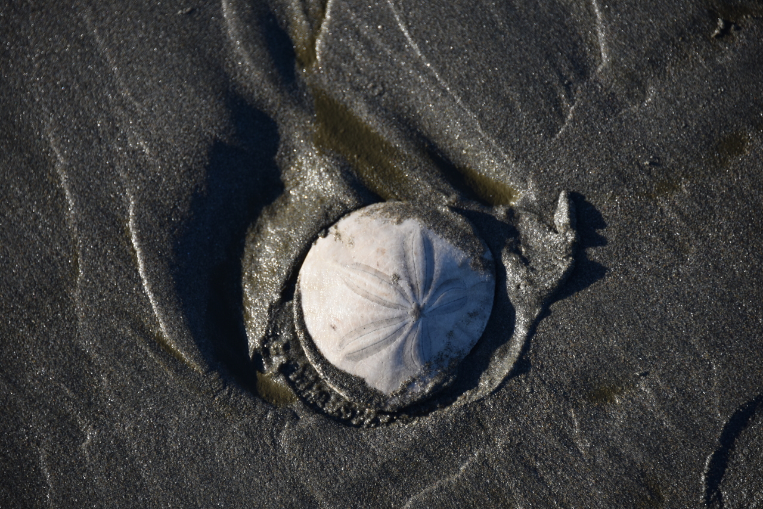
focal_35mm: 300
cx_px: 382
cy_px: 254
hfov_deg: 6.9
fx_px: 6359
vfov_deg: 4.6
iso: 220
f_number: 5.6
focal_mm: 300
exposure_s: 1/640
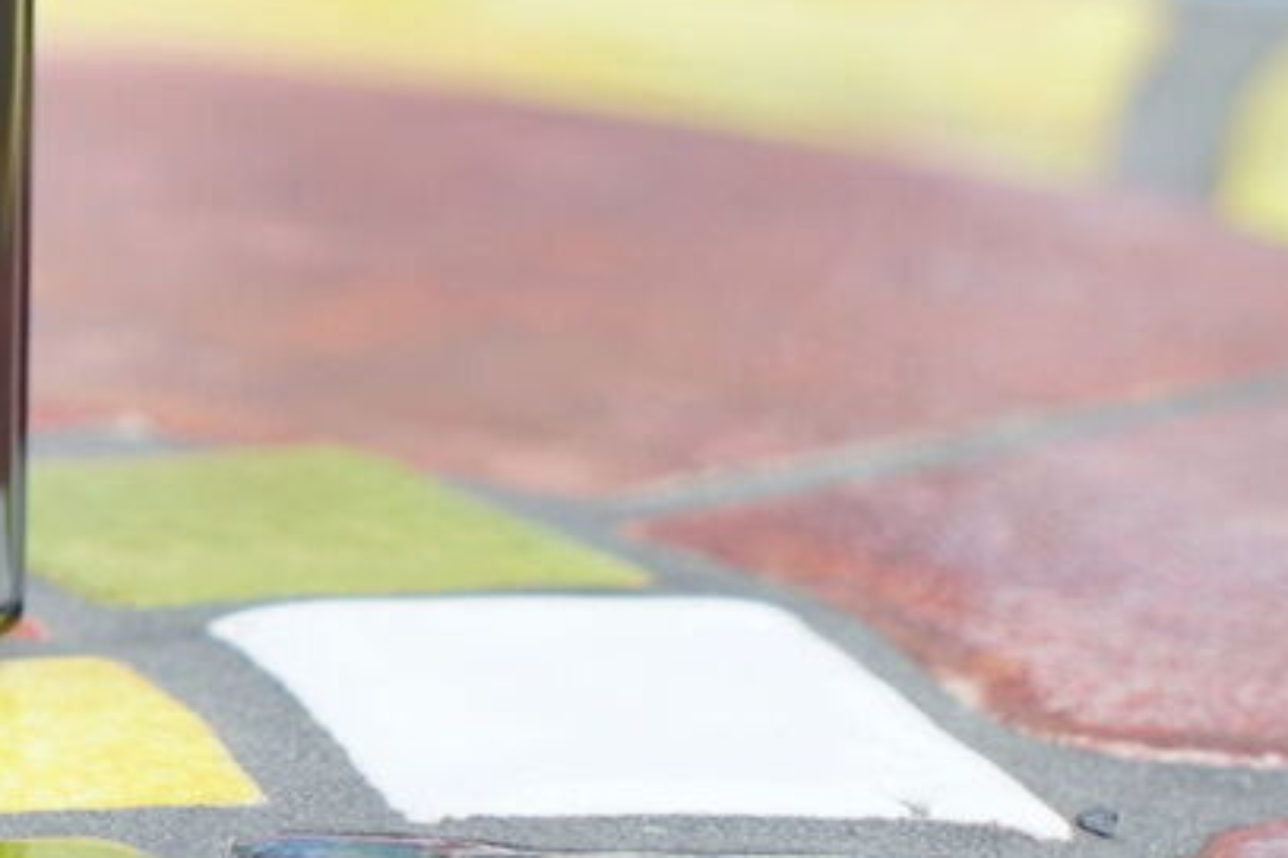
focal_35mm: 255
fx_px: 9119
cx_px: -674
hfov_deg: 7.9
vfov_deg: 5.3
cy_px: -985
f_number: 4
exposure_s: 1/100
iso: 125
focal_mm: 54
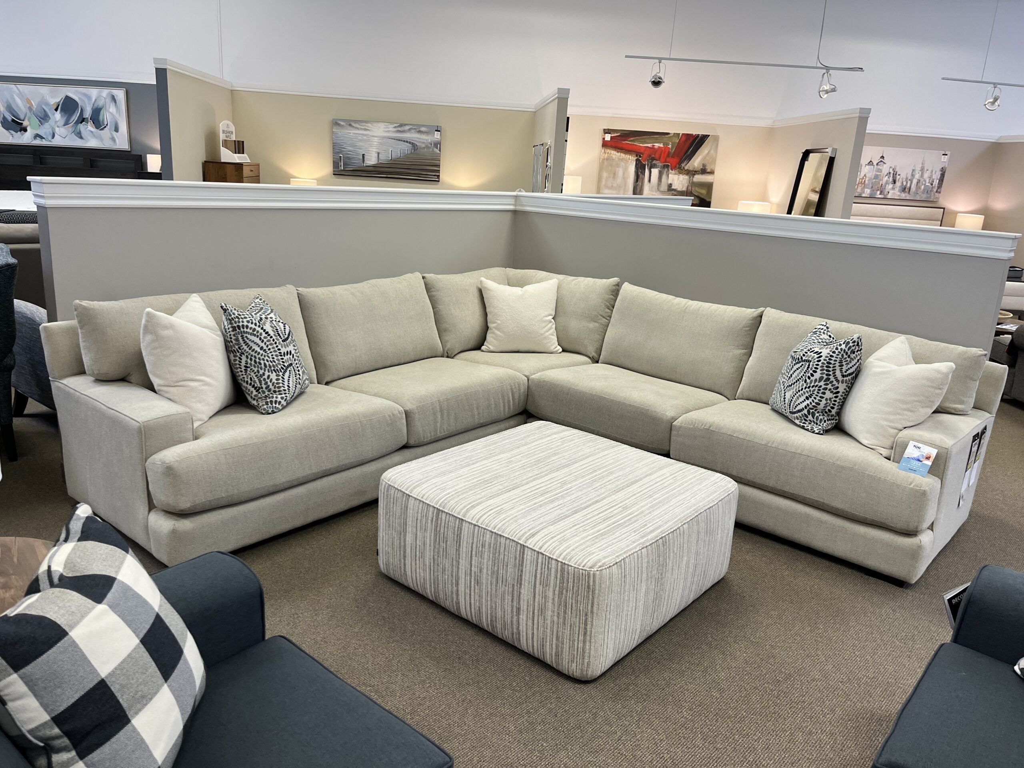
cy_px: 384
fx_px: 769
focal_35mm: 26
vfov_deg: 53.1
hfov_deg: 67.3
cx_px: 512
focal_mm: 5.1
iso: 100
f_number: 1.6
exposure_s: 1/120
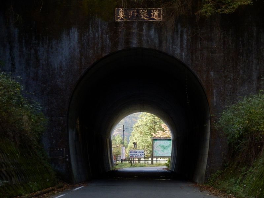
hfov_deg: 14.3
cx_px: 132
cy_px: 99
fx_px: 1052
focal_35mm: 138
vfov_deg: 10.7
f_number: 5.8
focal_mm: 24.4
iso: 500
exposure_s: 1/125
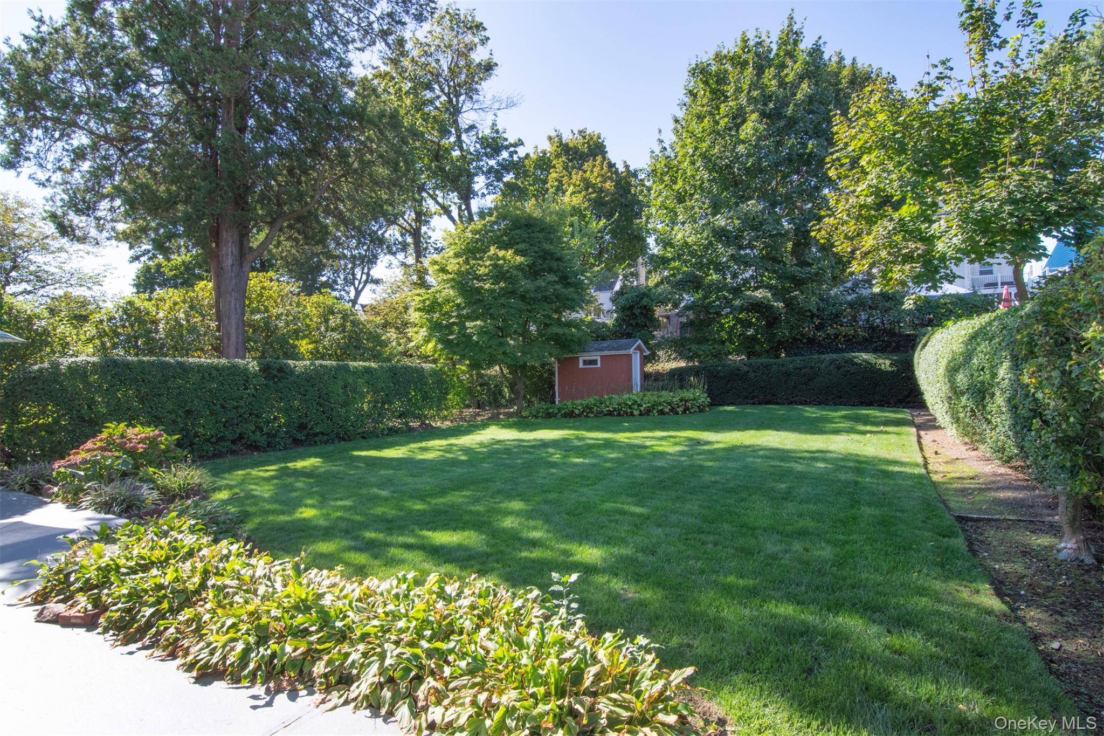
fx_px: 506
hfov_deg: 95.0
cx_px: 552
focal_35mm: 16
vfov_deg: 72.0
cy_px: 368
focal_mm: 11
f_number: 14
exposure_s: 1/160
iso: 640
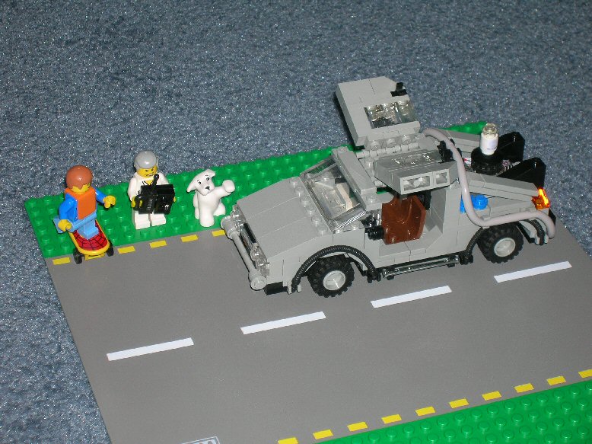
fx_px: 1744
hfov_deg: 19.3
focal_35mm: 102
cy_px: 222
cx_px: 296
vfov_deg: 14.5
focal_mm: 17.1
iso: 50
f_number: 4.9
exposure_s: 1/60.1
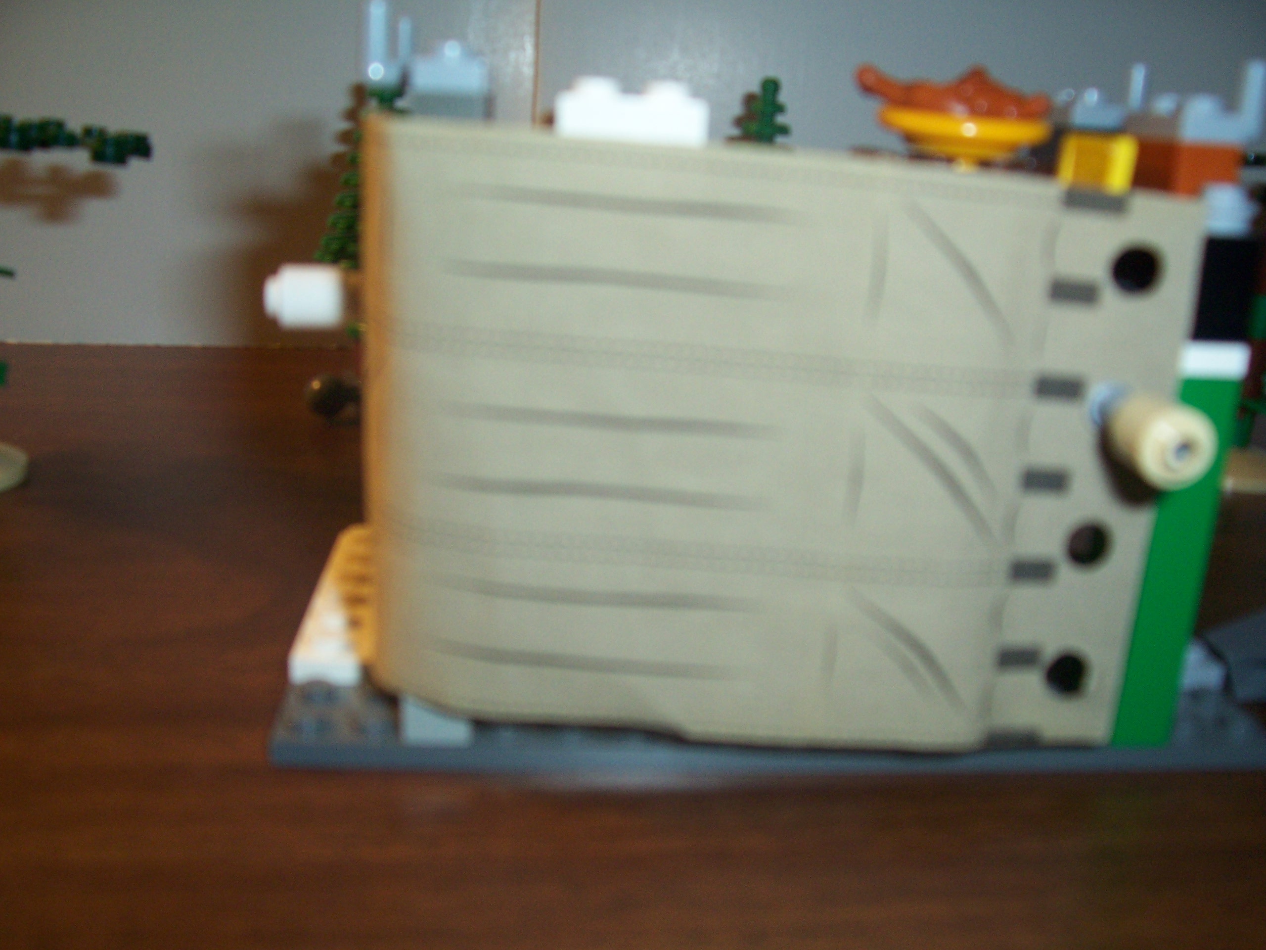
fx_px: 1243
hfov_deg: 54.0
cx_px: 633
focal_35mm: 34
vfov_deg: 41.8
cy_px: 475
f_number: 2.7
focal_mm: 5.6
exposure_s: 1/60
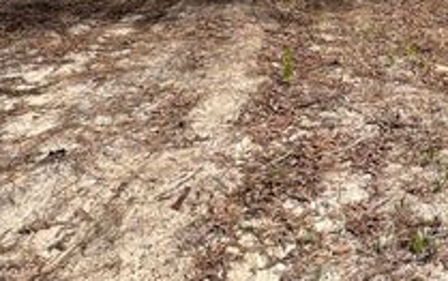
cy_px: -95
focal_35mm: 44
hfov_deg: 40.6
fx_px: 538
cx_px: 429
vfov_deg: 24.9
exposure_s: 1/1143
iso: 32
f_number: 1.8
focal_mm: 1.57
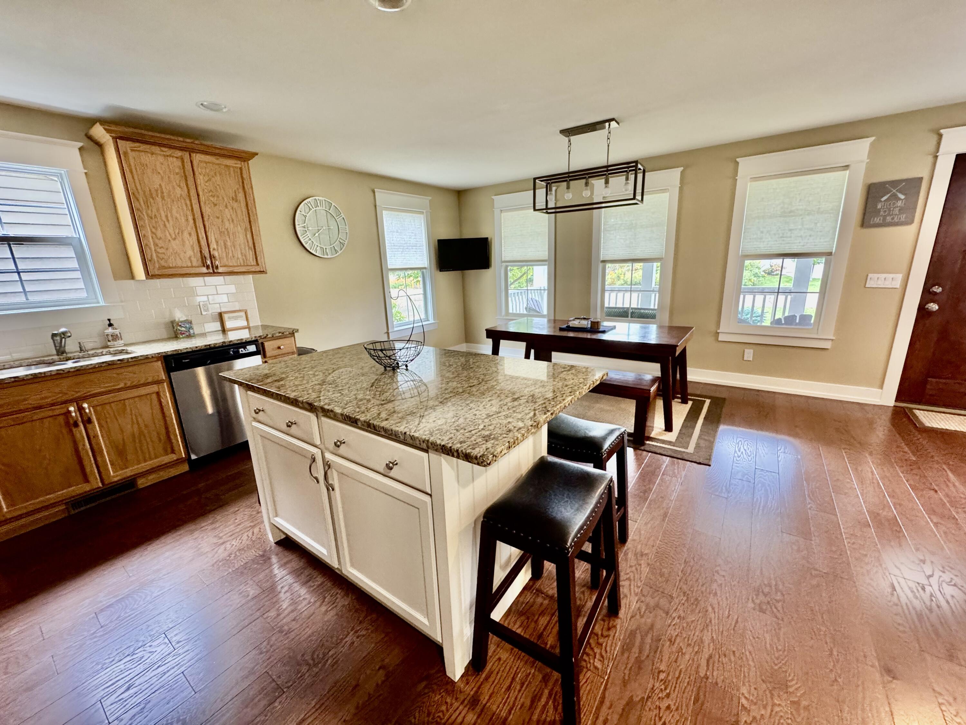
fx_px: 391
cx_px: 483
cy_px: 362
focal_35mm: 14
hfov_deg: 102.1
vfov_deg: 85.7
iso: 320
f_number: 2.2
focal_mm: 2.22
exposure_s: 1/60
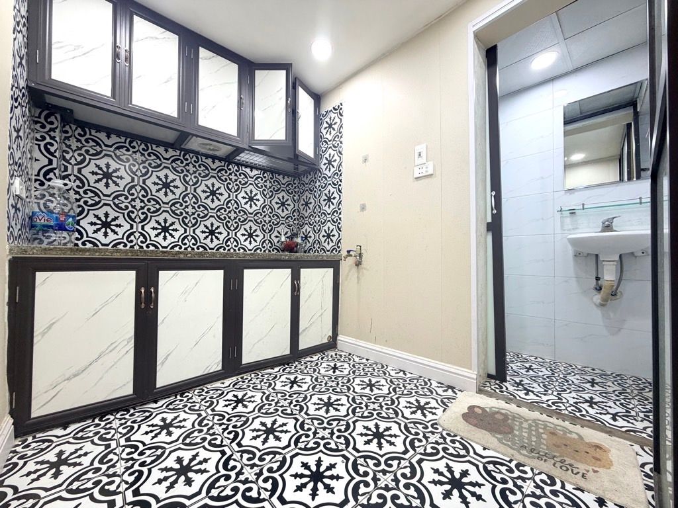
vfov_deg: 85.7
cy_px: 254
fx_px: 274
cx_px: 339
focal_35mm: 14
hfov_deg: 102.1
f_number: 2.2
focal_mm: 2.22
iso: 160
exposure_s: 1/100
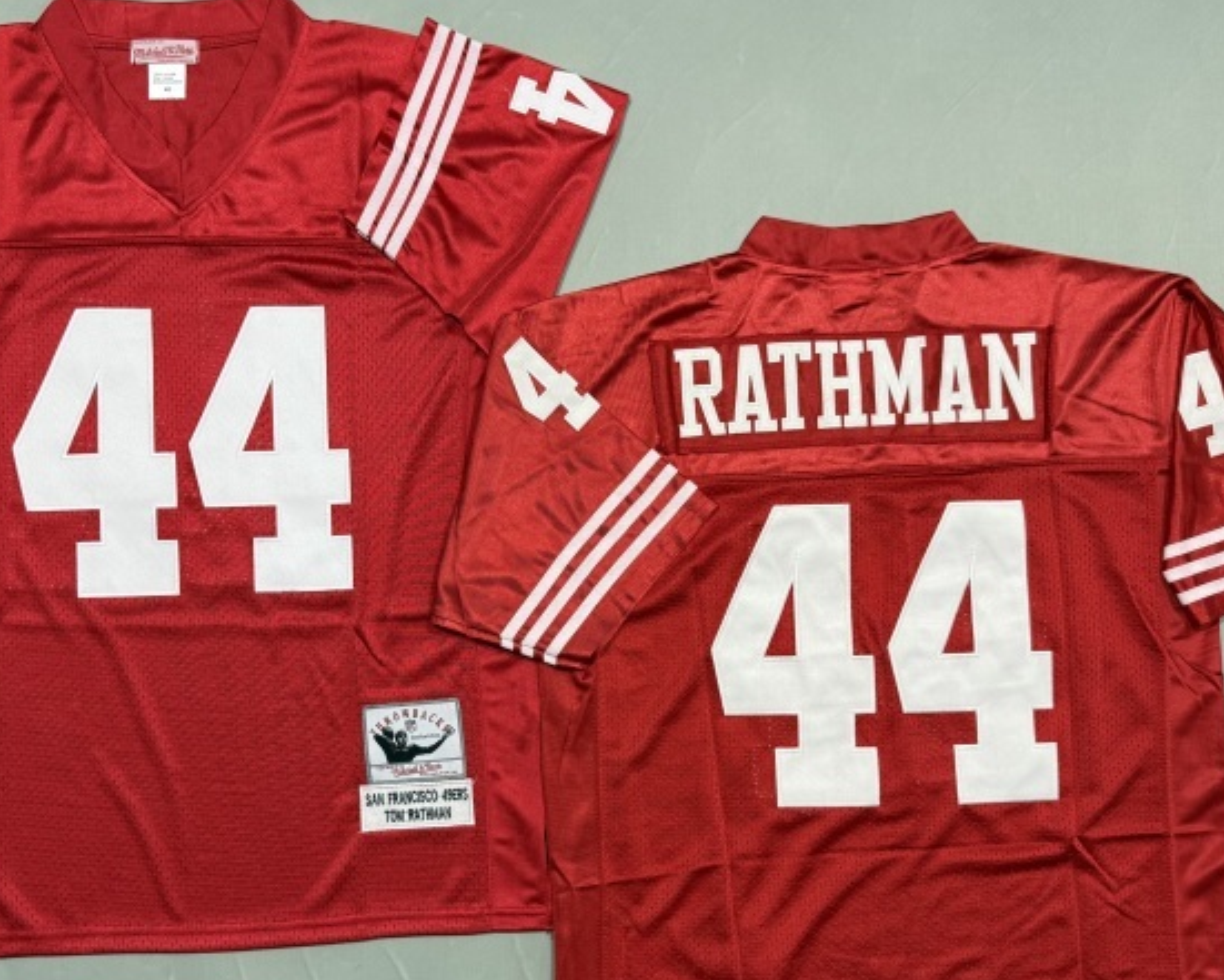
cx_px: 535
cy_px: 584
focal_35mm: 34
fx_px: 1232
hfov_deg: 52.7
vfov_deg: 43.2
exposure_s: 1/50
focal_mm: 6.76
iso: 200
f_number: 1.78
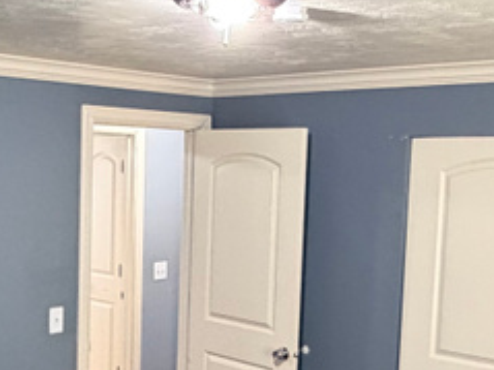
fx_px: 856
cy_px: 250
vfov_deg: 24.3
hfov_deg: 31.9
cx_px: 159
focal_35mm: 60
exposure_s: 1/60
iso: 500
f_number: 2.2
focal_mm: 2.22
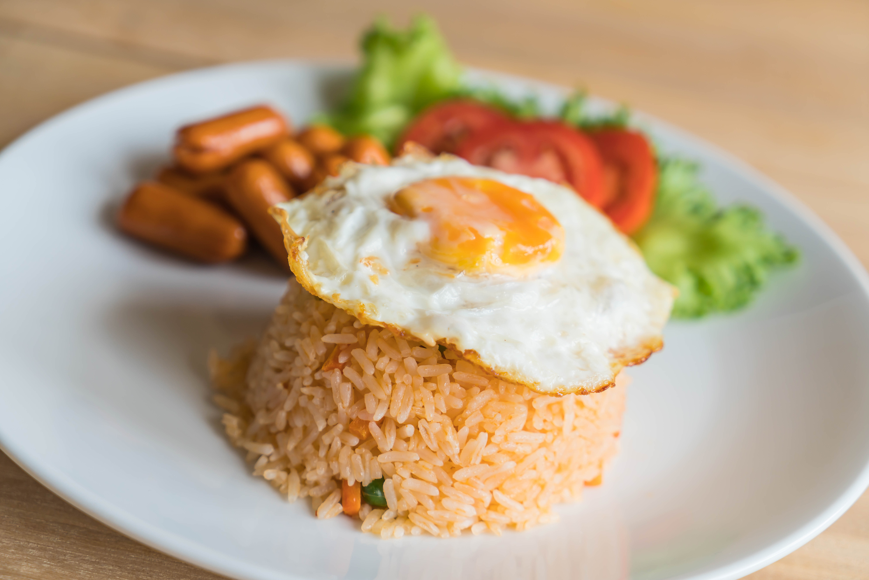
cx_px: 434
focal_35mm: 70
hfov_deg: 28.8
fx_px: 1690
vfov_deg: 19.5
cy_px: 290
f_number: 4
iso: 160
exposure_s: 1/60
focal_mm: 70
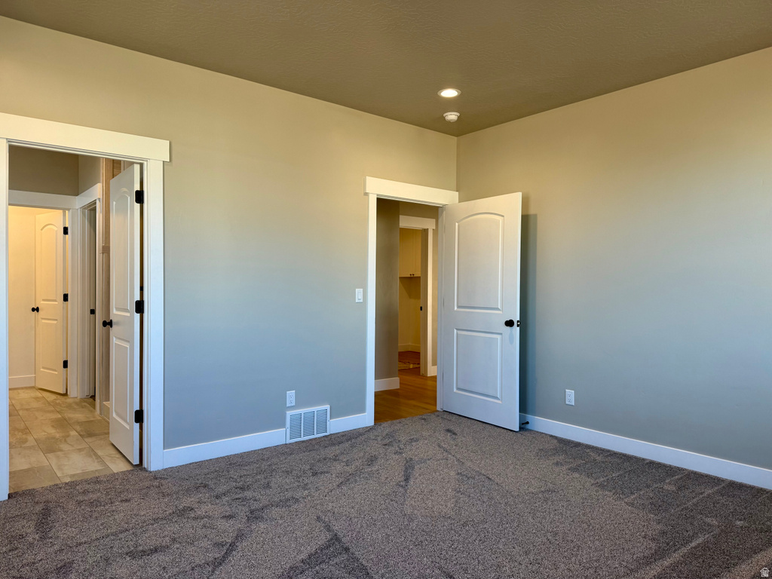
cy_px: 290
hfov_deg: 71.6
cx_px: 386
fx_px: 535
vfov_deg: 56.8
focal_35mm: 24
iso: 50
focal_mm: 6.76
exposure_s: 1/122
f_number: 1.78
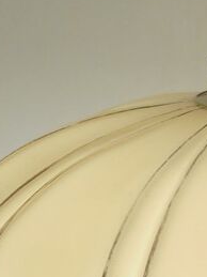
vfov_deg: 14.9
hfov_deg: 11.0
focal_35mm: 132
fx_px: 1053
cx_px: 249
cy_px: 55
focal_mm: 6.9
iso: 160
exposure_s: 1/30
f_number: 4.2
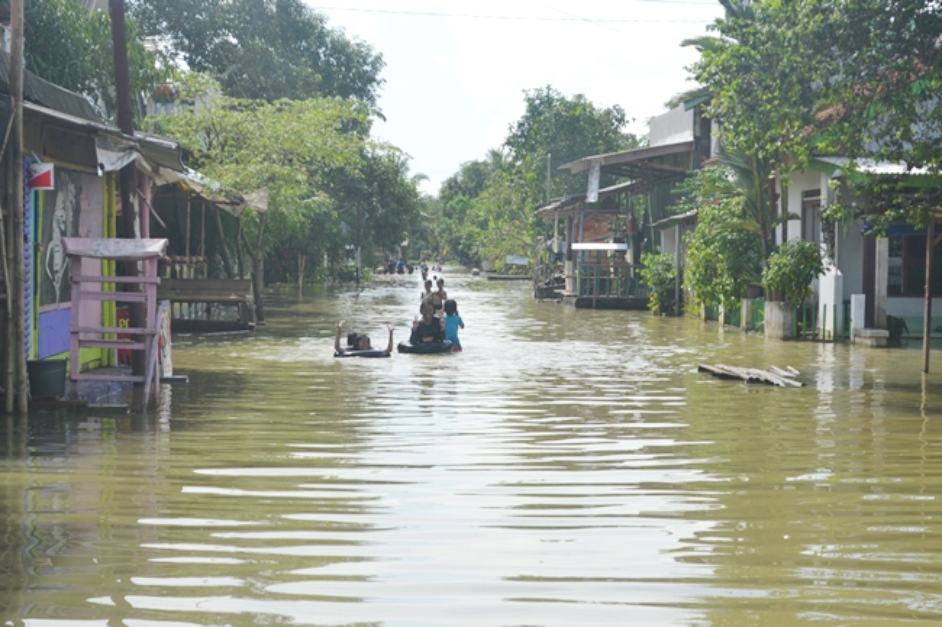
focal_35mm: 82
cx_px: 471
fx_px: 2158
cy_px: 314
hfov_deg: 24.6
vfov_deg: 16.5
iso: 100
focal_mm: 55
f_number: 8
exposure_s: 1/250
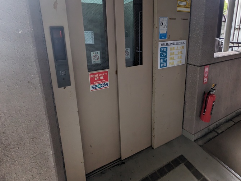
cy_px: 59
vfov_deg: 64.2
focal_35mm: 20
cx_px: 138
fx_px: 139
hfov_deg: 81.2
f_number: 2.2
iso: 74
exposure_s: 1/120
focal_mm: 1.83
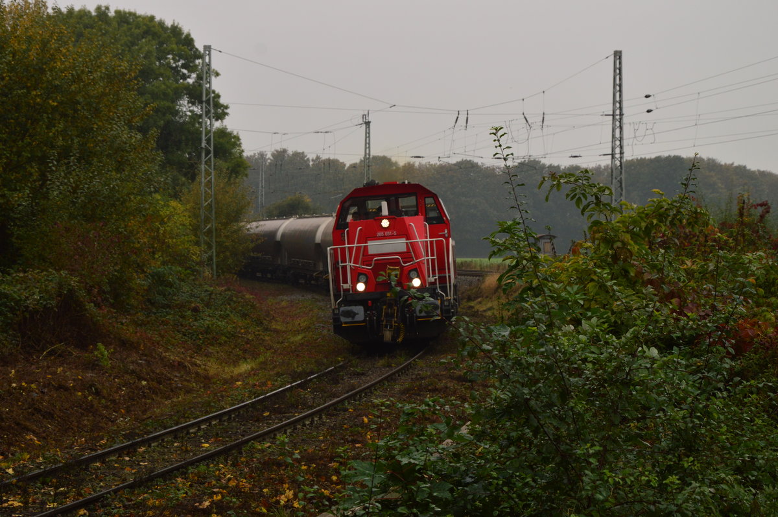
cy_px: 258
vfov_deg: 15.7
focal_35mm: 87
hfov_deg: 23.4
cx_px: 389
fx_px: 1878
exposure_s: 1/320
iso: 400
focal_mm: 58
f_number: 8
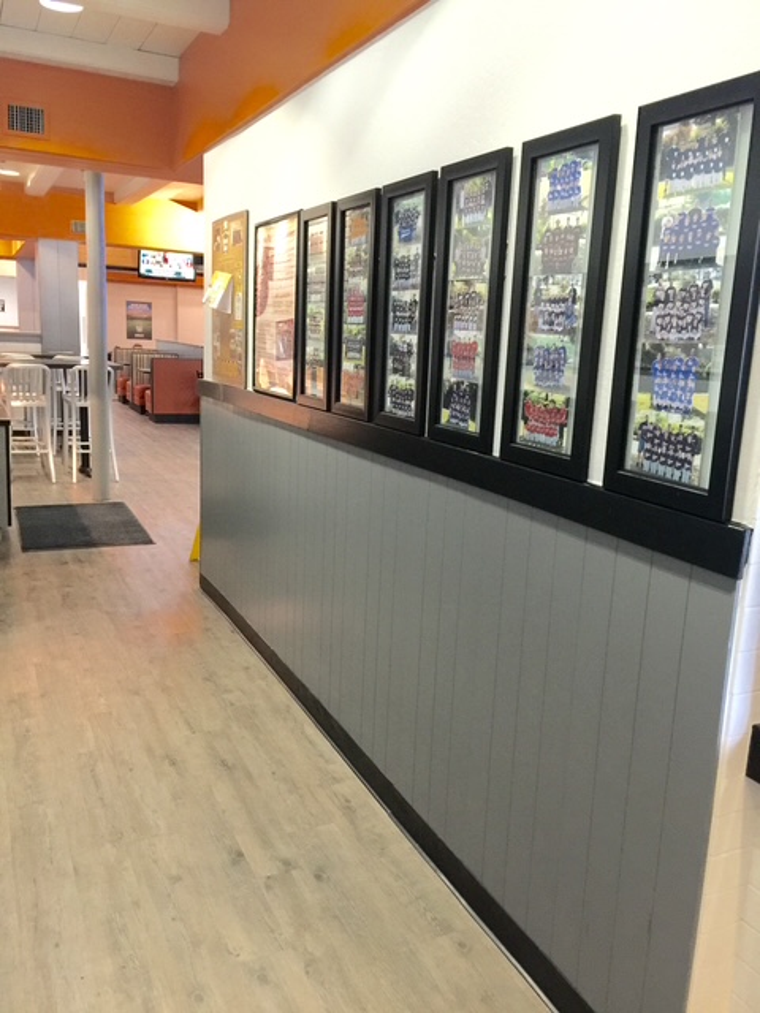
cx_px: 380
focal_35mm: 29
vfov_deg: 61.7
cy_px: 506
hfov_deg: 48.2
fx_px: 849
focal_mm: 4.15
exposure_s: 1/10
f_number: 2.2
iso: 125
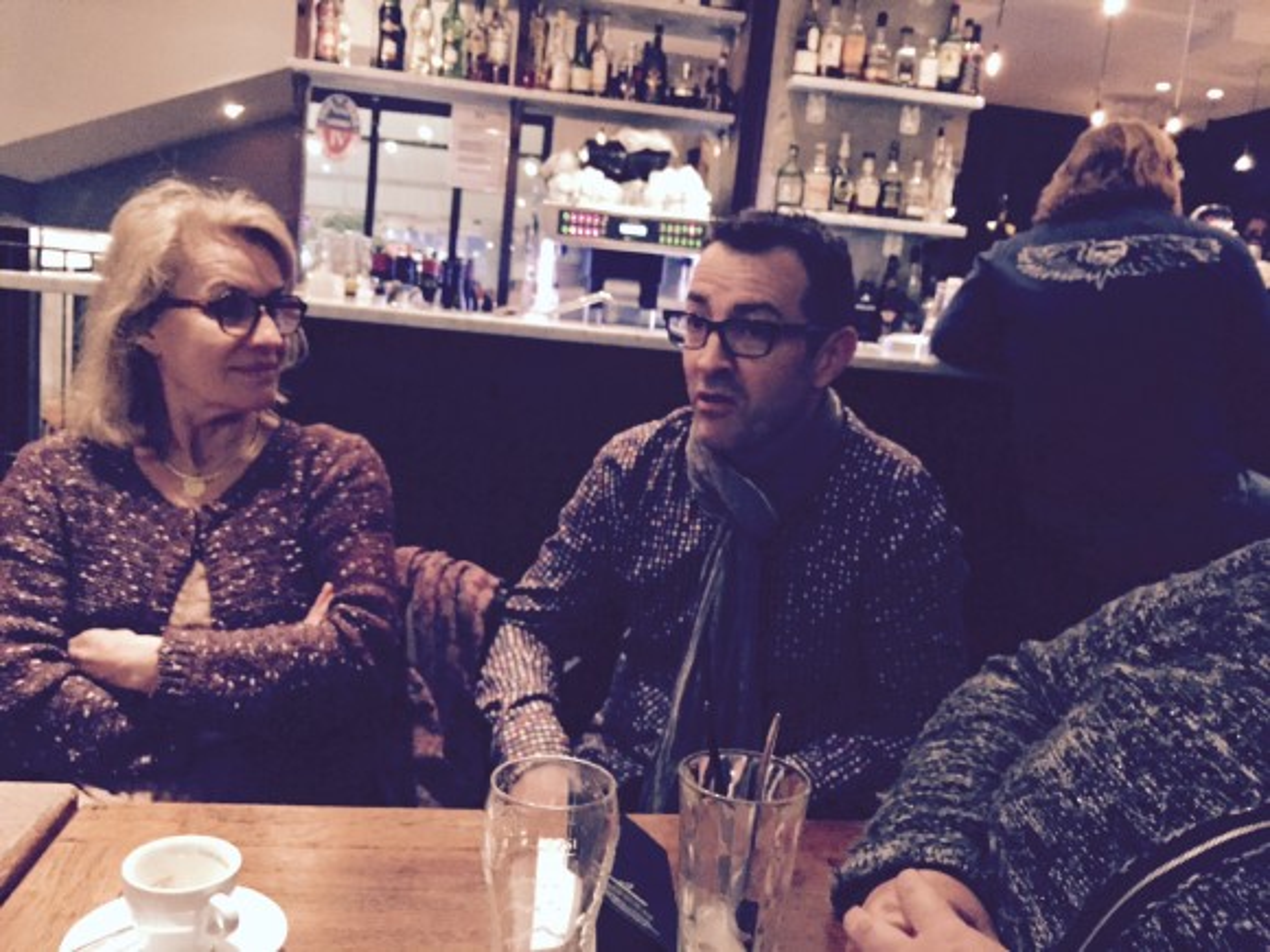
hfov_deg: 61.7
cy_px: 476
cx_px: 635
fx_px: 1064
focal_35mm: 29
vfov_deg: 48.2
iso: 1250
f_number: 2.2
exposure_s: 1/15
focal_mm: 4.15
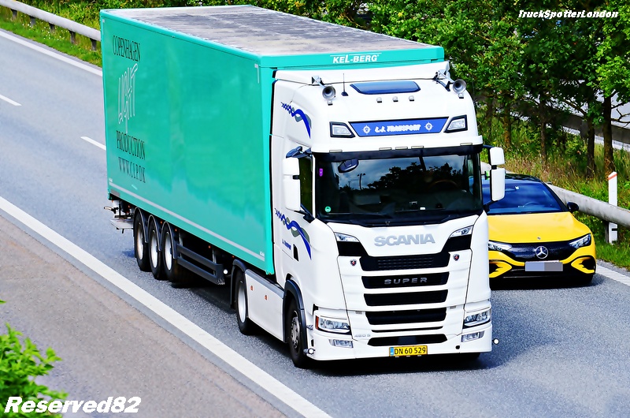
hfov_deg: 8.9
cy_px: 209
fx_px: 4061
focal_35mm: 232
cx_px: 315
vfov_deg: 5.9
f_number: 8
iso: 640
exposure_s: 1/1250
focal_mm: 155
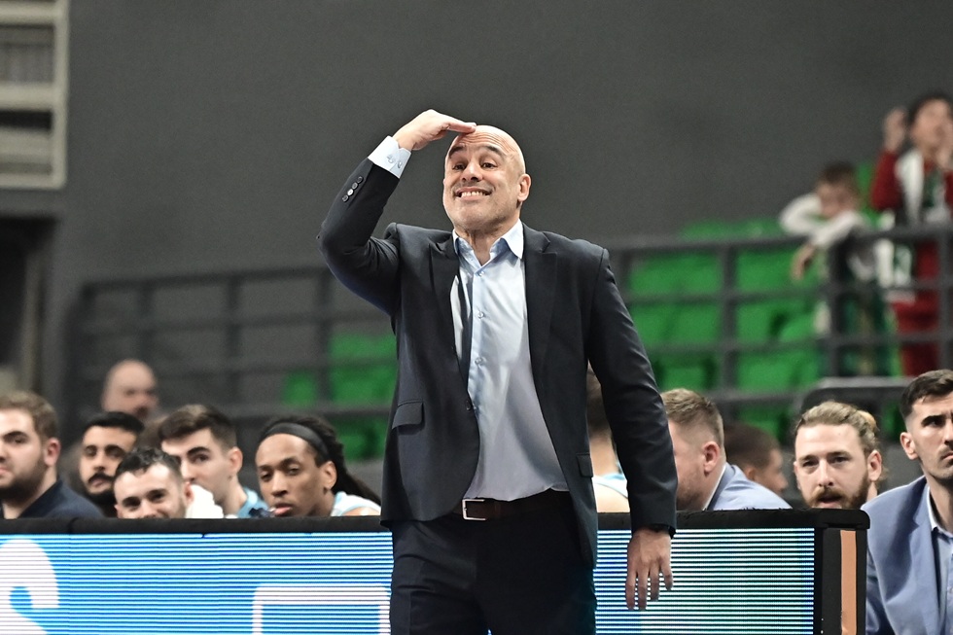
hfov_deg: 10.3
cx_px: 476
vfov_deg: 6.9
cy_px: 318
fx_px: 5293
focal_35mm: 200
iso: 2000
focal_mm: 200
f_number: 3.2
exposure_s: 1/800
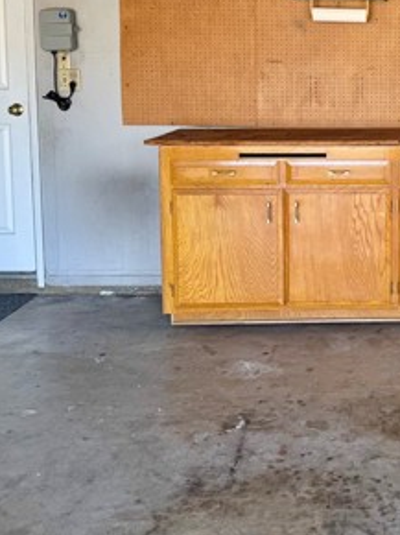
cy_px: 137
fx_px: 818
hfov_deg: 25.3
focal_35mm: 53
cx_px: 453
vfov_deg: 35.4
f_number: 1.78
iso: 80
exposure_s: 1/121
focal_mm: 6.76
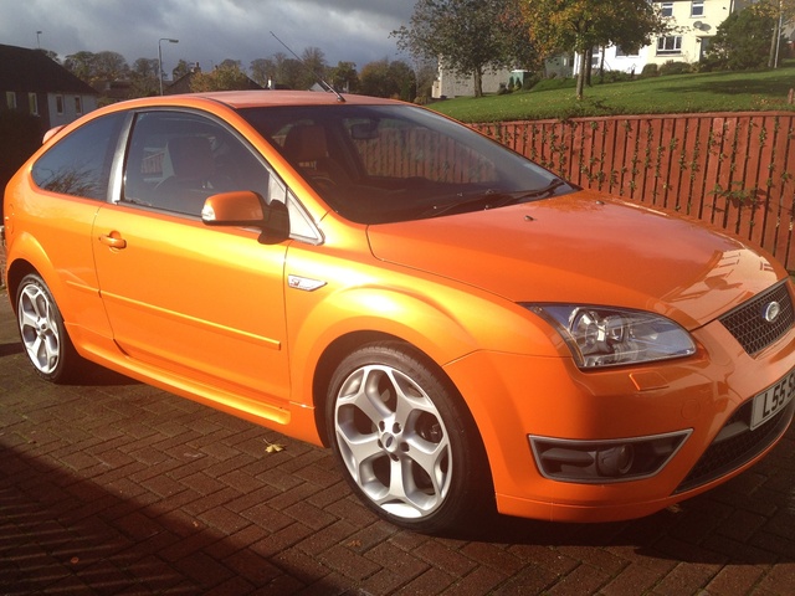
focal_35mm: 33
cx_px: 398
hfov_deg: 55.4
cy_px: 298
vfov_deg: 42.9
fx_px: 758
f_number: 2.4
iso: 64
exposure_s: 1/1595
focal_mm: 4.12
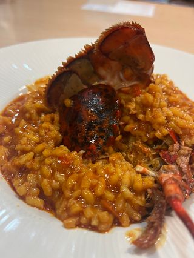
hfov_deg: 53.1
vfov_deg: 67.3
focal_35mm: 26
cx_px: 97
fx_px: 194
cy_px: 129
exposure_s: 1/50
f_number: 1.6
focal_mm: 5.1
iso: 125
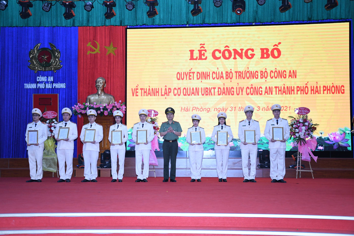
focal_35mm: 48
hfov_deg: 41.1
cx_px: 177
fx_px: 472
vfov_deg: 28.1
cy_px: 118
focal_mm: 32
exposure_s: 1/200
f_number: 4
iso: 1600
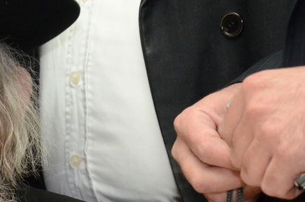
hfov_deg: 6.6
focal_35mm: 309
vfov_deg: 4.4
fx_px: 2612
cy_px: 161
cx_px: -138
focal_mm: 70
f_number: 5.3
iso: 2000
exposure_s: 1/40
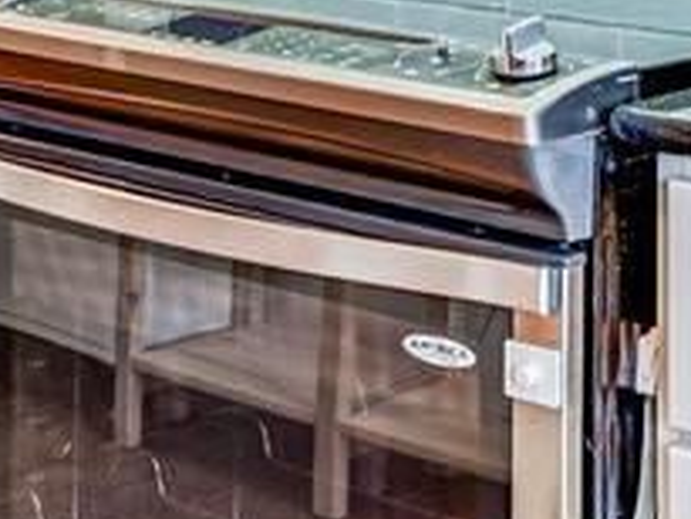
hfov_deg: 17.1
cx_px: 340
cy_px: -403
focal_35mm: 115
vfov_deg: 11.9
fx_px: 2297
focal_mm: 17
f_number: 8
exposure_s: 1/10
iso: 400
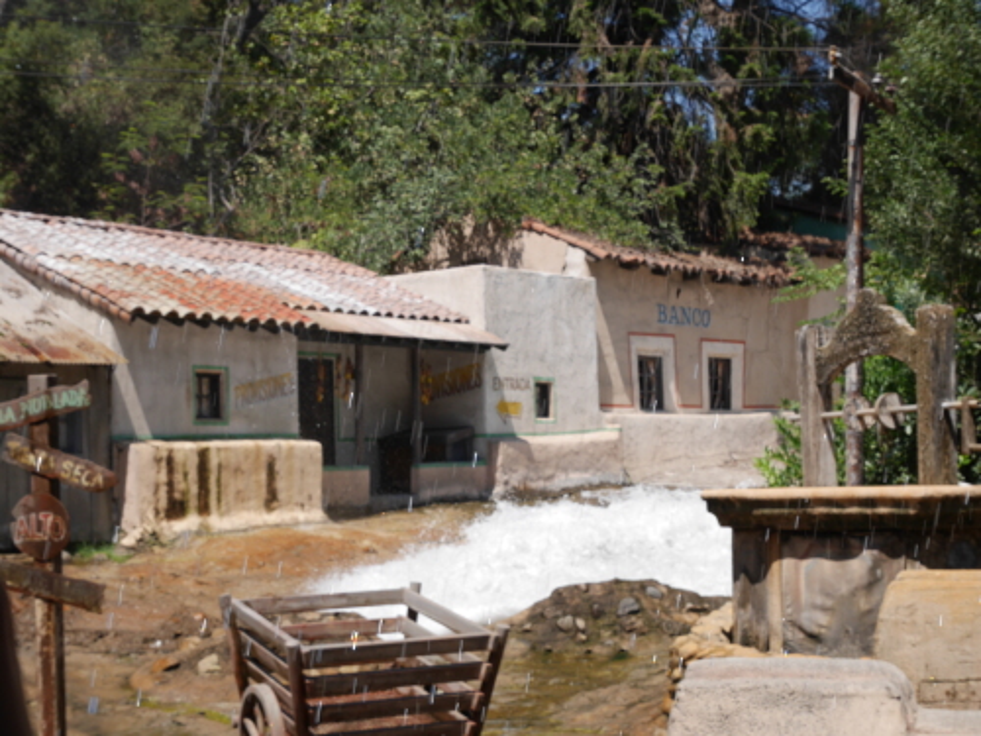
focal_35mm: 60
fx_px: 1700
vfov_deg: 24.4
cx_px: 490
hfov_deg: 32.2
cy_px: 368
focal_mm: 30
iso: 200
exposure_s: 1/320
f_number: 9
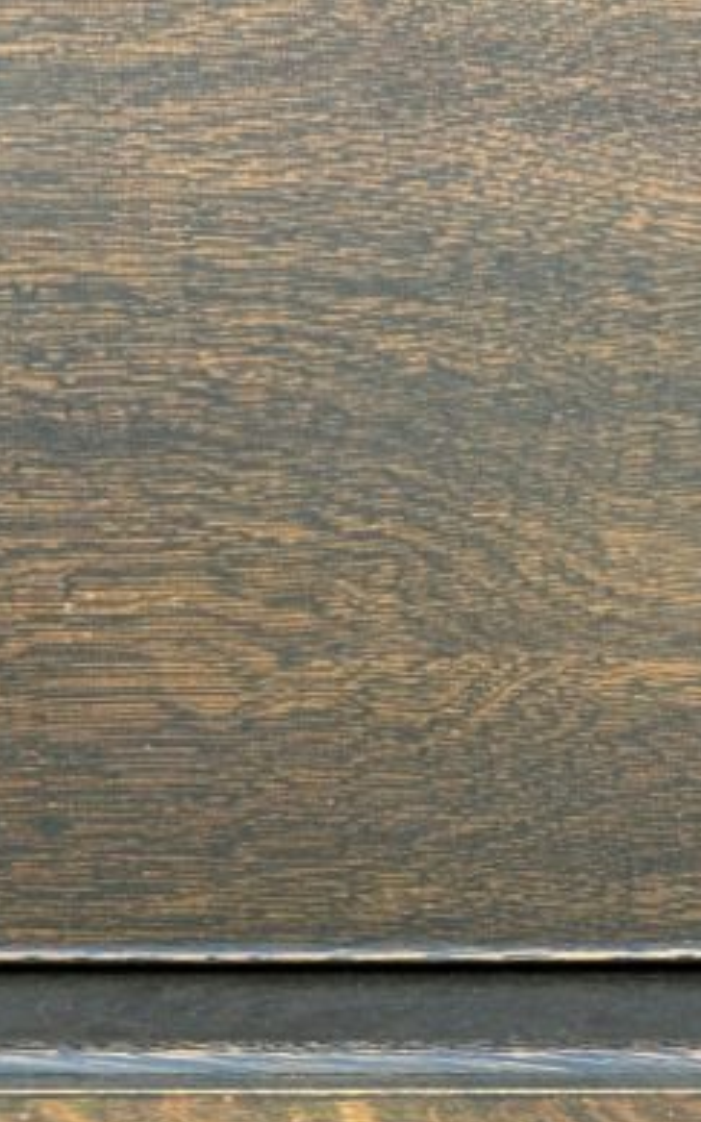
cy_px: 1102
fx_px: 4098
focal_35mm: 134
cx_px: 704
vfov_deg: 15.3
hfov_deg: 9.7
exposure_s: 1/121
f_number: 1.78
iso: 80
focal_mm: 6.86
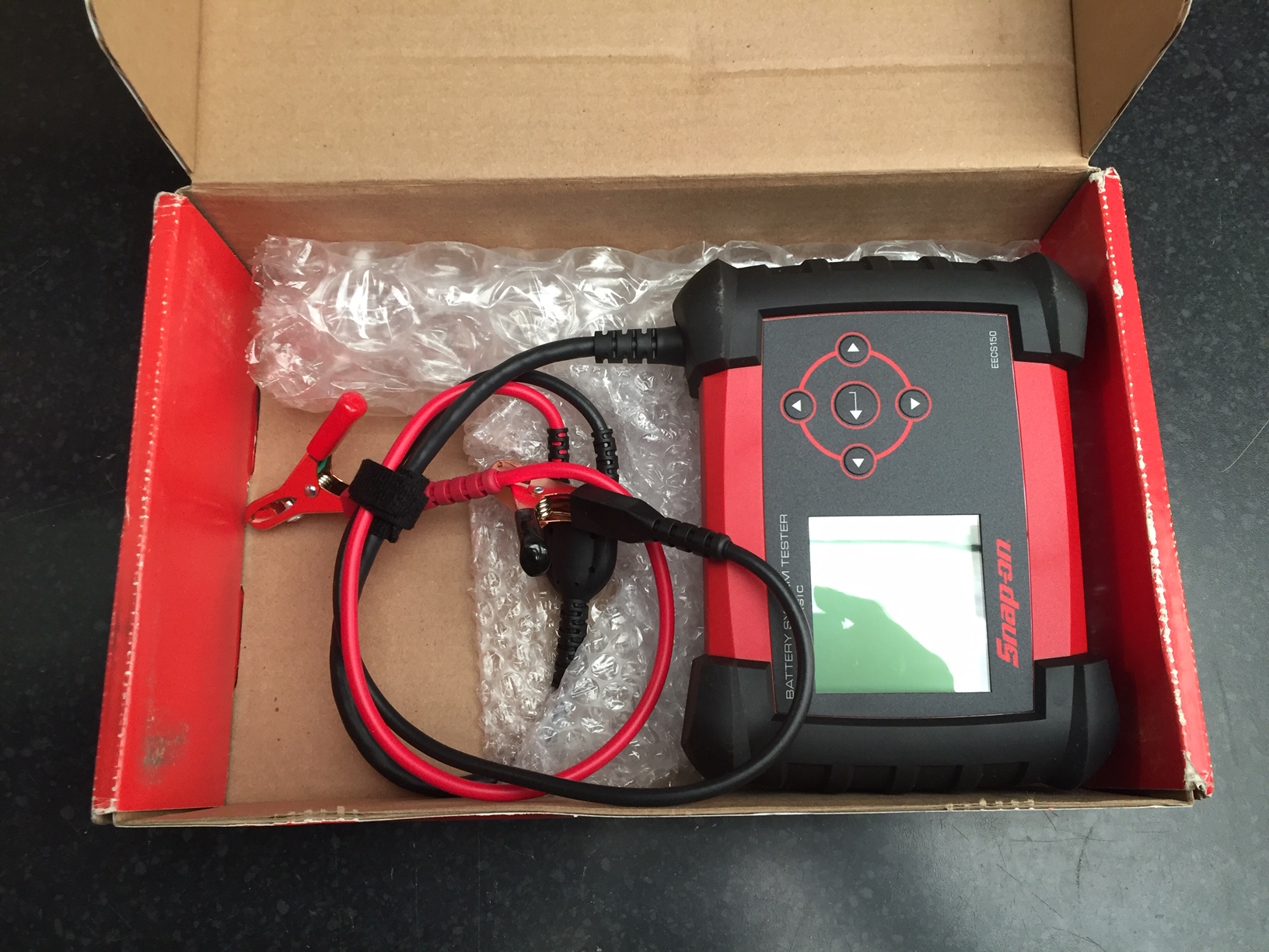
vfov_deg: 48.2
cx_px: 634
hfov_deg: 61.7
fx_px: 1063
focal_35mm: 29
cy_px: 476
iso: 125
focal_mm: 4.15
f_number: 2.2
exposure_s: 1/33
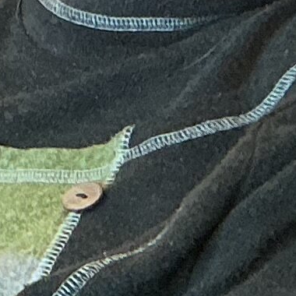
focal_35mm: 272
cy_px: 104
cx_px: -330
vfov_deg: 6.4
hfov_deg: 6.2
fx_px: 2631
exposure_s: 1/60
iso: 80
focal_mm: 3
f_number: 1.8
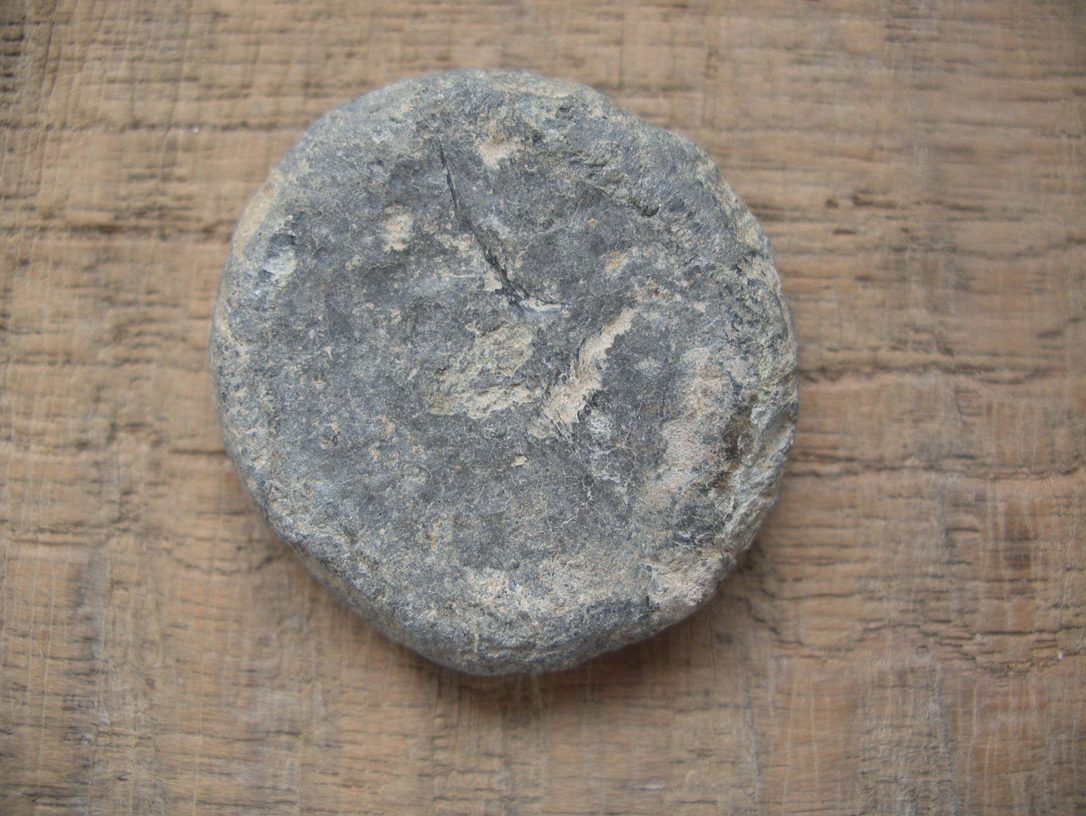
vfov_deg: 38.7
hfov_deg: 50.1
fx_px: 1162
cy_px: 408
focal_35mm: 37
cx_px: 543
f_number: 2.8
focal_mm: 7.8
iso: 125
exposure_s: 1/40
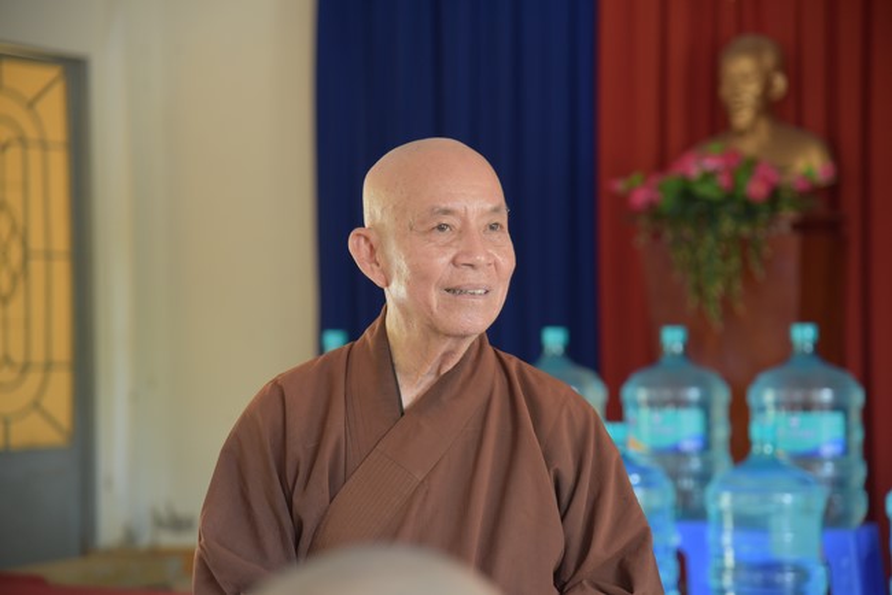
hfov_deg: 20.8
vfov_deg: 14.0
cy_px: 298
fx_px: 2429
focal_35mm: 98
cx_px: 446
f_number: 4
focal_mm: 98
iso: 1250
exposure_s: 1/60
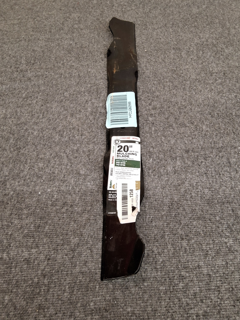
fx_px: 231
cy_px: 160
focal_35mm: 25
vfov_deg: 69.4
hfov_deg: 54.9
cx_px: 120
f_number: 2
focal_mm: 3.08
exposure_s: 1/40
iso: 250
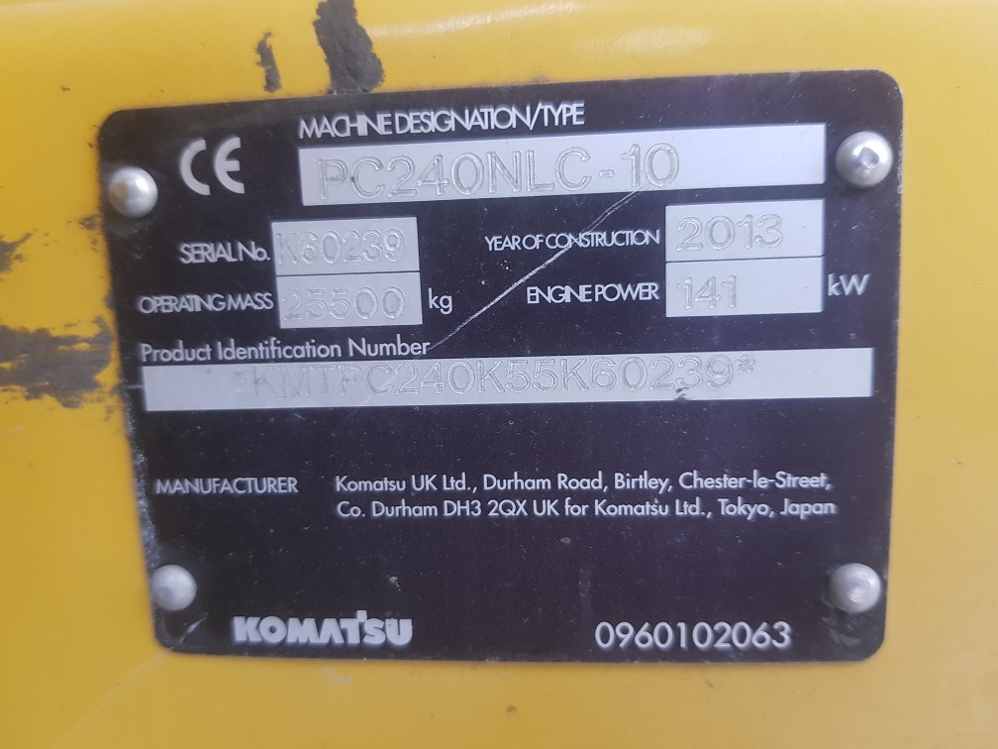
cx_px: 499
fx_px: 750
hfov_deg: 67.3
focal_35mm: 26
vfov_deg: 53.1
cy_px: 374
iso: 100
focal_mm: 4.2
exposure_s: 1/50
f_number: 1.7
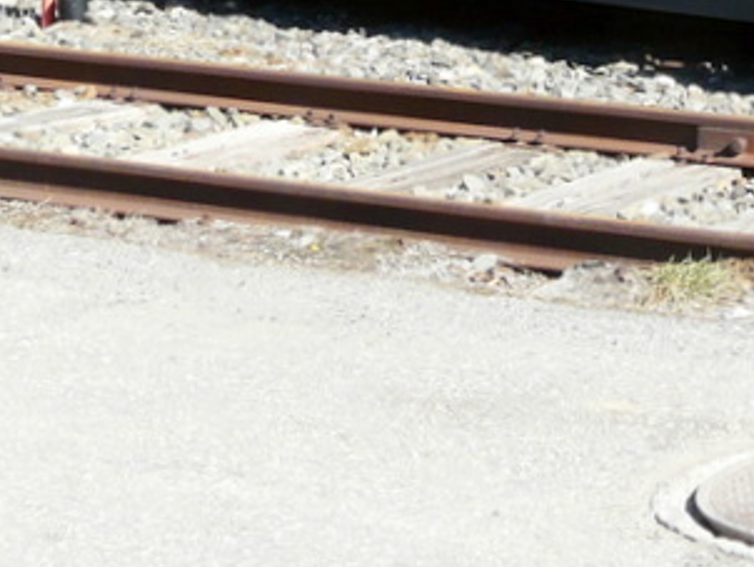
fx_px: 3248
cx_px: 527
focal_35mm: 149
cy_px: -265
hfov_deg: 13.2
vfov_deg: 9.7
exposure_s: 1/250
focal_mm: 7.4
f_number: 5.6
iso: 100
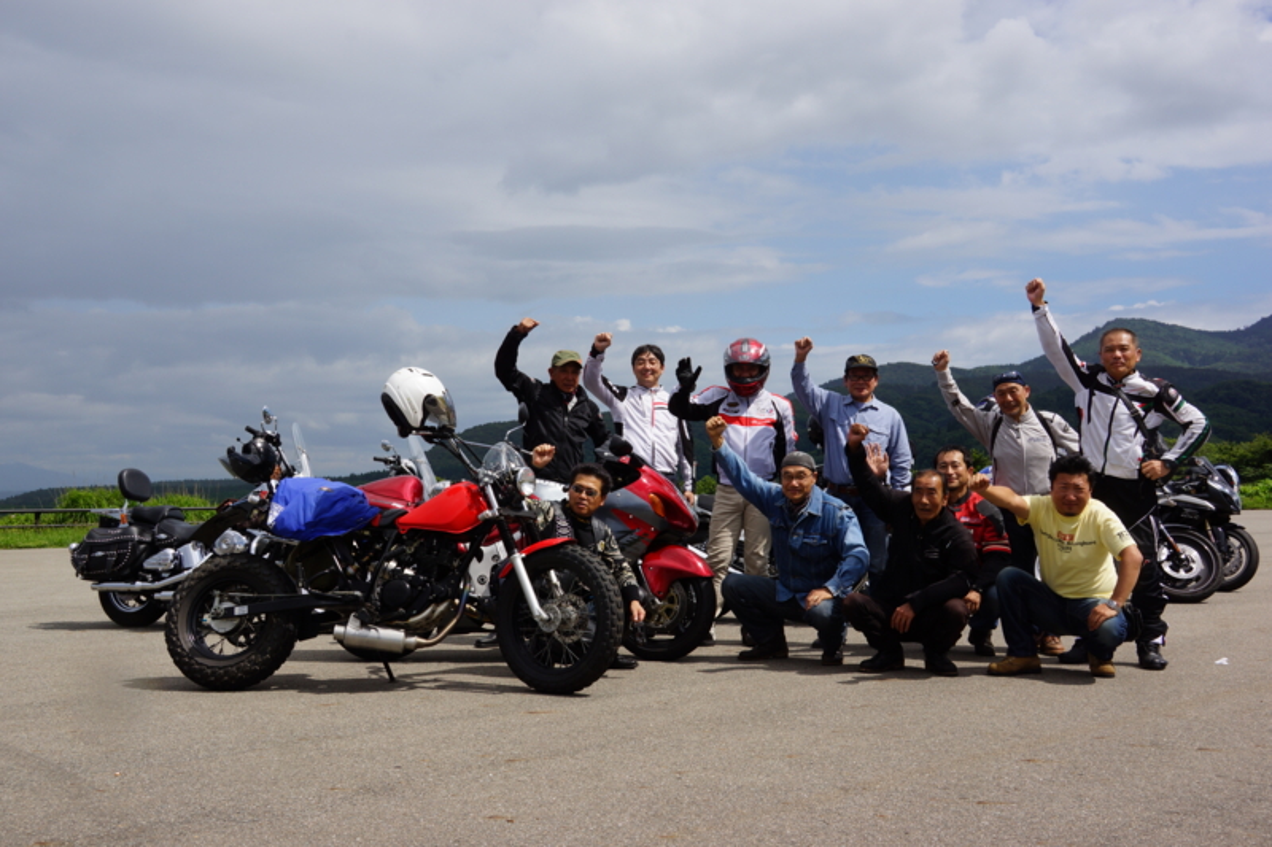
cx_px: 636
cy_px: 424
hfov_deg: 48.5
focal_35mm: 40
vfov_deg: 33.4
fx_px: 1413
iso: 100
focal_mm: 27
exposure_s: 1/200
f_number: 13
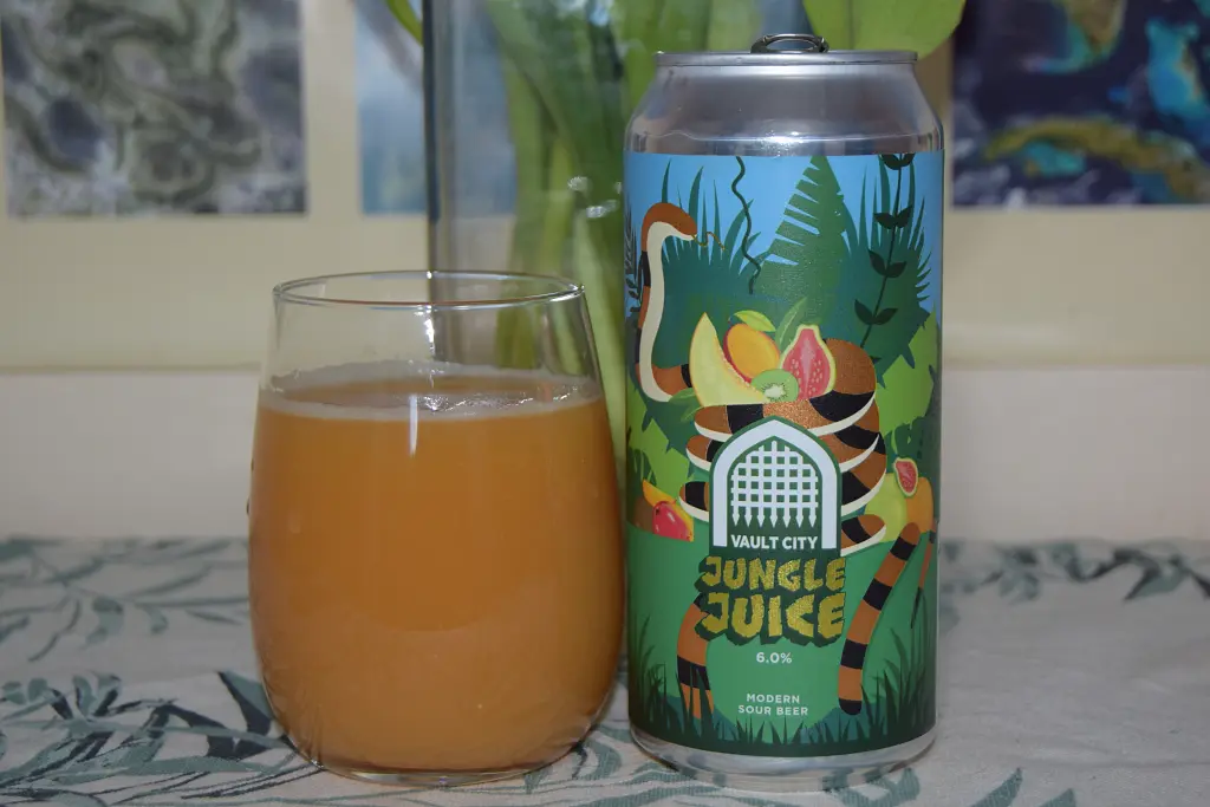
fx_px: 2521
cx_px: 605
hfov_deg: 27.0
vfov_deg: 18.2
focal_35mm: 75
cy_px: 404
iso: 400
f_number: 5.6
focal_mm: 50
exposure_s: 1/60
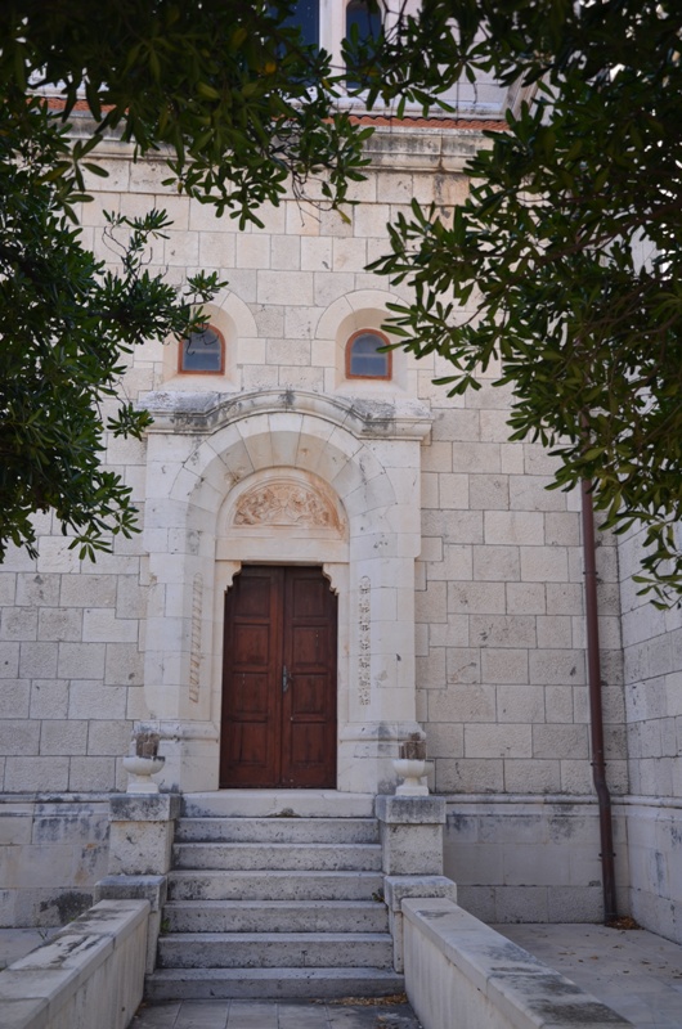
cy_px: 514
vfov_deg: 49.6
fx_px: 1113
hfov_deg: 34.1
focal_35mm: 39
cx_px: 341
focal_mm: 26
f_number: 5.6
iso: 200
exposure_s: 1/125
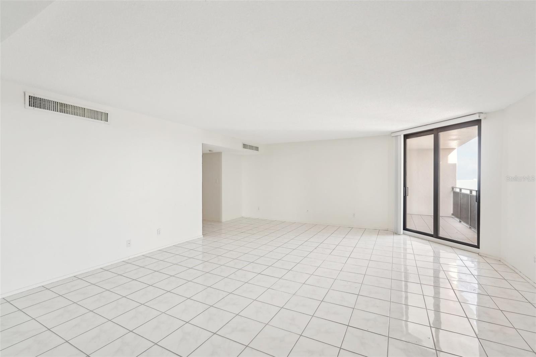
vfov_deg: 73.7
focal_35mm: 16
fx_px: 238
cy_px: 178
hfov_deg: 96.7
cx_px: 268
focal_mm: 16
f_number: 4.5
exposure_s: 1/60
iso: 400
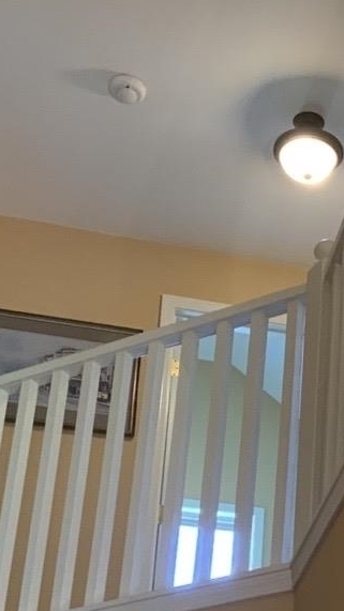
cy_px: 526
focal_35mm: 83
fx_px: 1347
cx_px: 446
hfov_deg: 14.0
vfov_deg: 25.0
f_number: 1.8
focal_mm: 3
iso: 160
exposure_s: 1/60
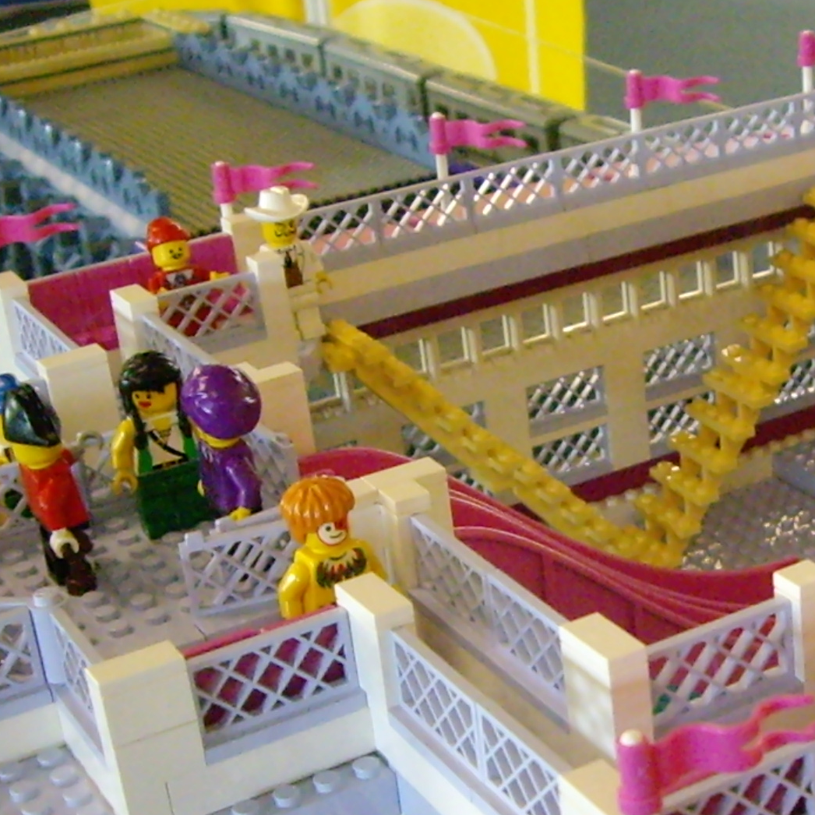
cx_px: 736
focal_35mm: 74
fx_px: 1971
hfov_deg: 22.8
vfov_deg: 23.2
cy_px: 560
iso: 800
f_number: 2.7
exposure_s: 1/80
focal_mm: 6.2
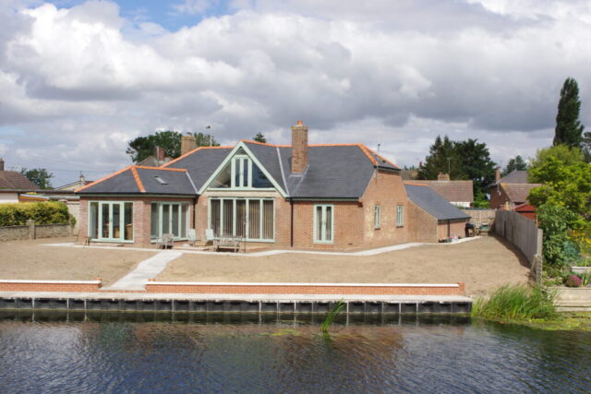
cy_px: 197
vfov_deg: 31.9
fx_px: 690
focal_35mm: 42
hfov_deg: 46.4
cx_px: 296
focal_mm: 28
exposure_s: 1/500
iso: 200
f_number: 8
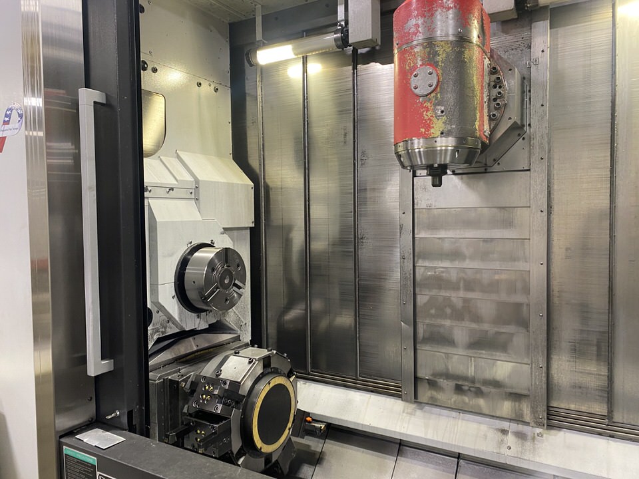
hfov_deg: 67.3
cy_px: 240
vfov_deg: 53.1
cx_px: 320
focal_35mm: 26
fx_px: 480
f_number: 1.8
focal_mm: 4.25
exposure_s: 1/60
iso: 160
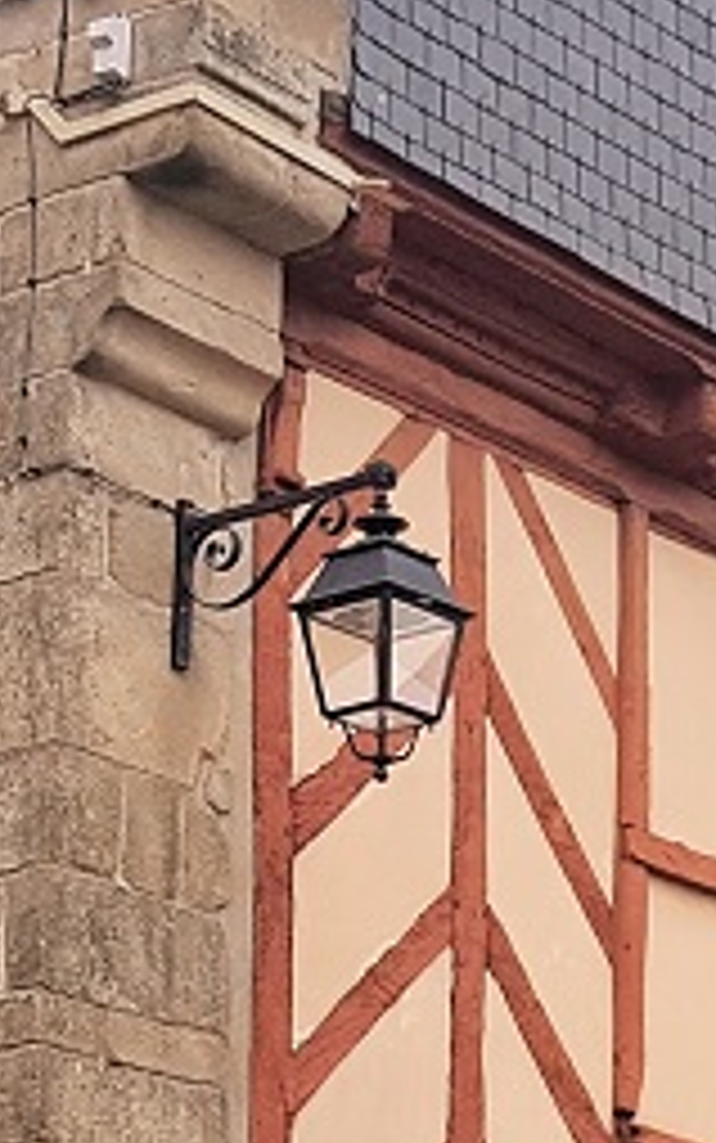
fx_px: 4054
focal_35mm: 130
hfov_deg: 9.7
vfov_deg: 15.9
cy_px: 1030
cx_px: 1157
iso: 40
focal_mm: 4.2
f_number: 1.7
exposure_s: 1/2368
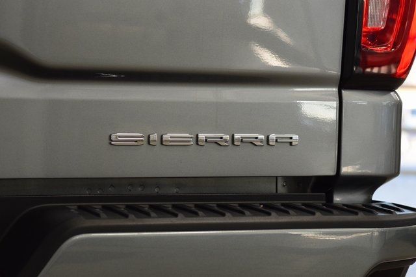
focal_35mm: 105
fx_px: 1214
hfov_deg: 19.5
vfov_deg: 13.0
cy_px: 138
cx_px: 208
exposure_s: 1/125
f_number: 5
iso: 1600
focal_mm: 70
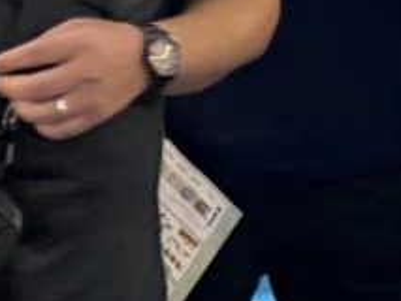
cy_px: -374
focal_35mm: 162
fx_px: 1878
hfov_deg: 10.4
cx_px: 986
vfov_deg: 8.5
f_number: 1.78
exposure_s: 1/60
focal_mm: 6.76
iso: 200
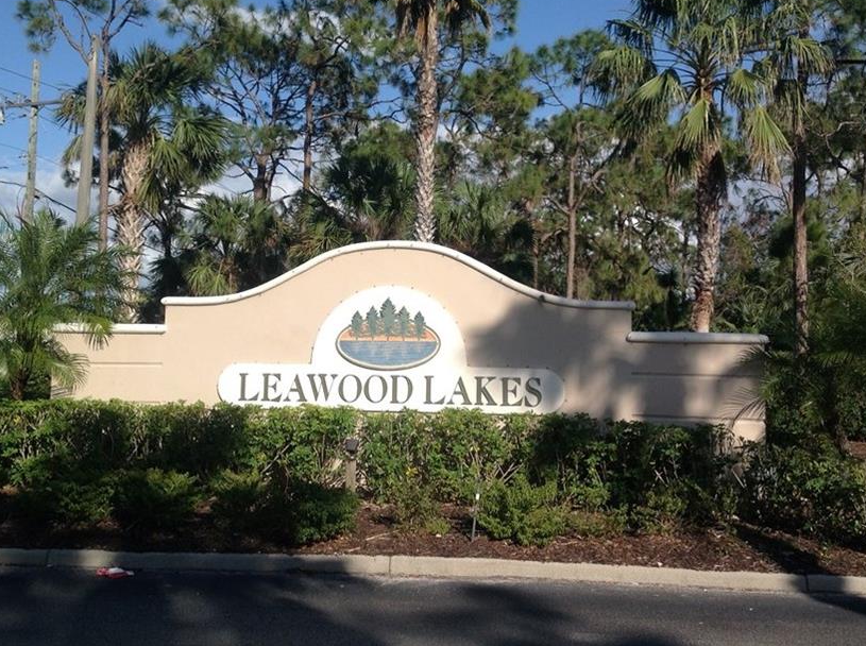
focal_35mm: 44
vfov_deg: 32.7
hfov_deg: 43.0
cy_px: 254
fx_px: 1099
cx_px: 419
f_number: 2.4
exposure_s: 1/2016
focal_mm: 4.28
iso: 50
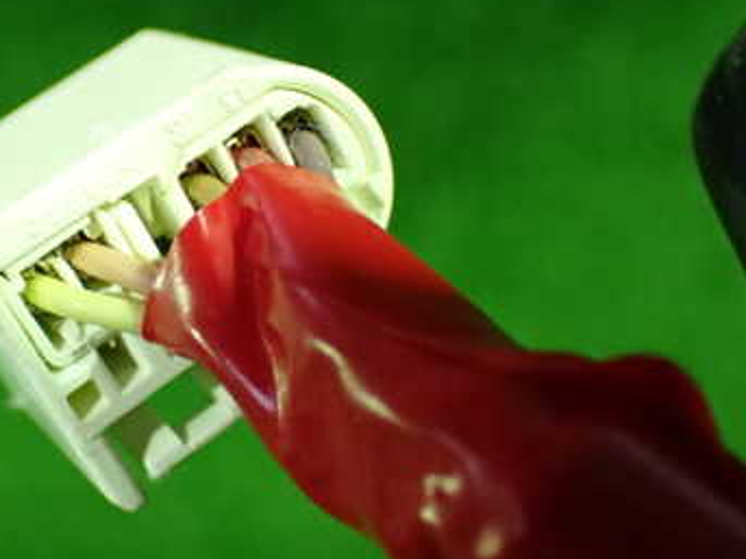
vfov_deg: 19.1
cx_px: 183
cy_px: 272
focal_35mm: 77
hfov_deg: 25.0
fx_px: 1659
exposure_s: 1/40
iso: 1250
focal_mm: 7.84
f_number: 2.9
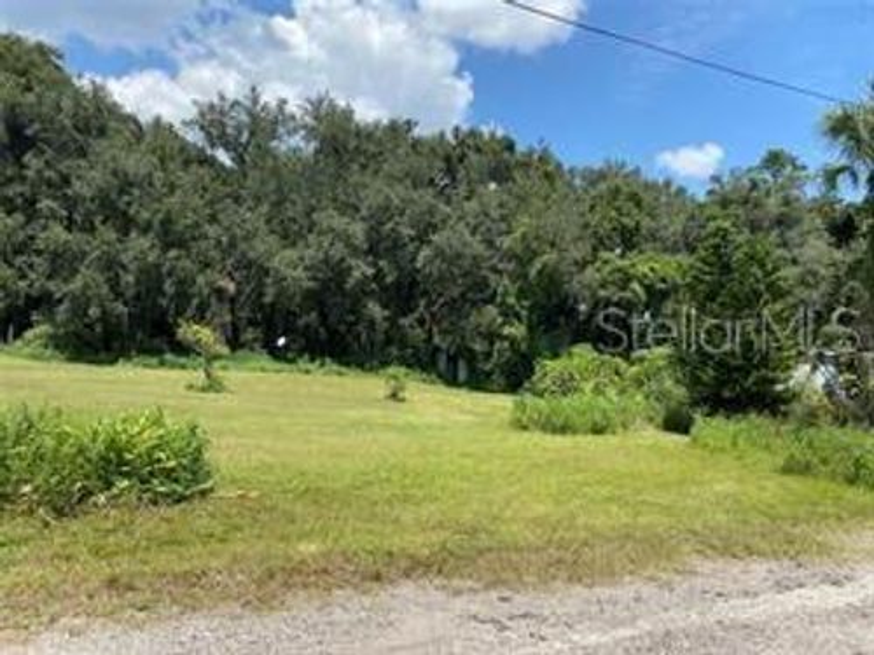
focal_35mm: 26
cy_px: 328
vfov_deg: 53.1
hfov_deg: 67.3
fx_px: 656
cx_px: 437
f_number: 1.8
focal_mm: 4.25
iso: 32
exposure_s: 1/2141
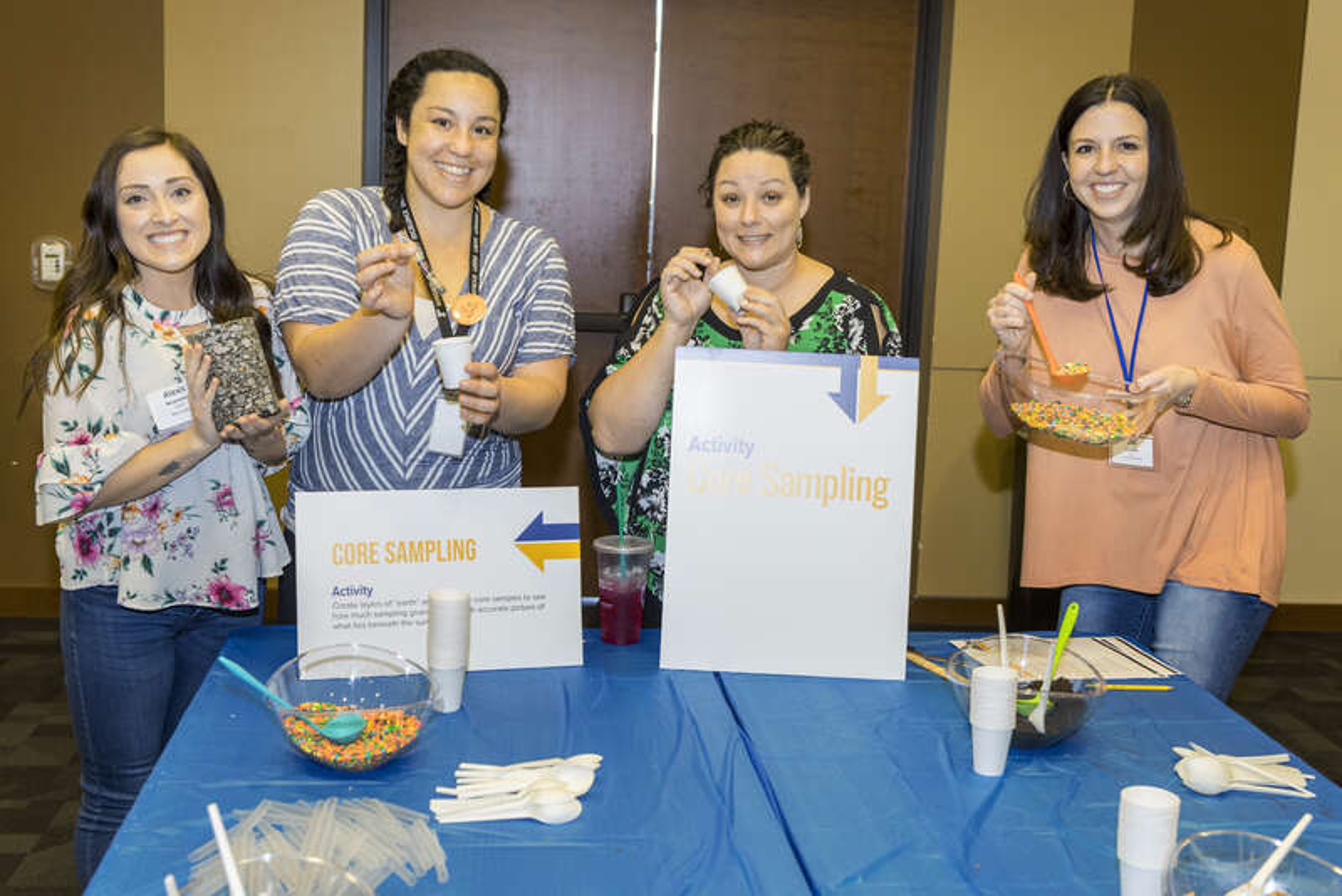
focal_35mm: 38
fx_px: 1417
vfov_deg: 35.1
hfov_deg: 50.7
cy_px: 448
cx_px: 671
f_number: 4
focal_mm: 38
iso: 800
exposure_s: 1/50
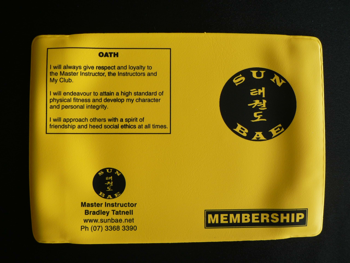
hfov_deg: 51.4
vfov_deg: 39.7
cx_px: 175
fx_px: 364
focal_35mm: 36
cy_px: 132
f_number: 2.8
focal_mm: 6
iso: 80
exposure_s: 1/30
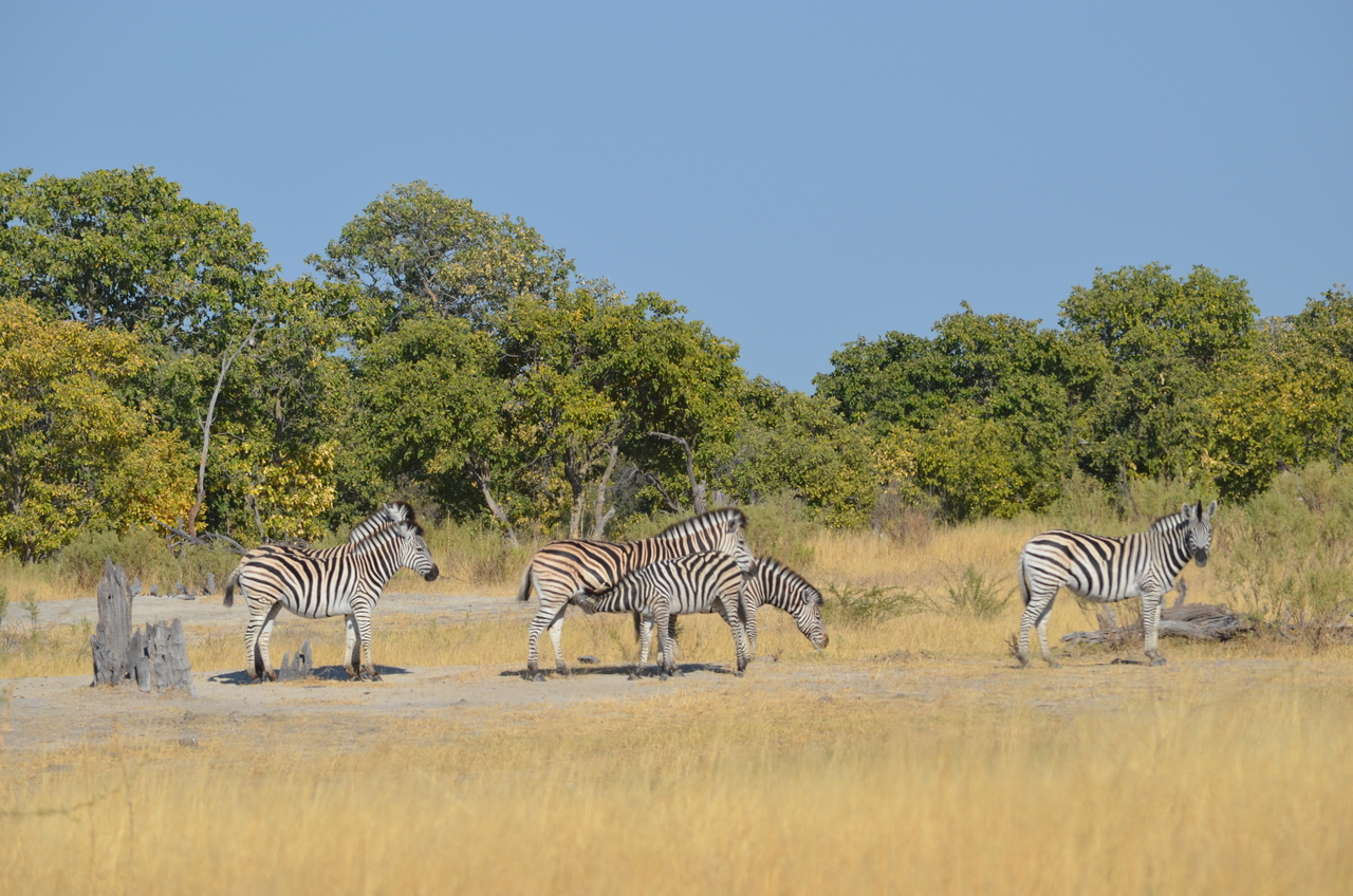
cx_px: 676
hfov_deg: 6.9
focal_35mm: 300
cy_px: 448
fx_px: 11252
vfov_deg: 4.6
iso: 200
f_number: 7.1
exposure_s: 1/800
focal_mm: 200
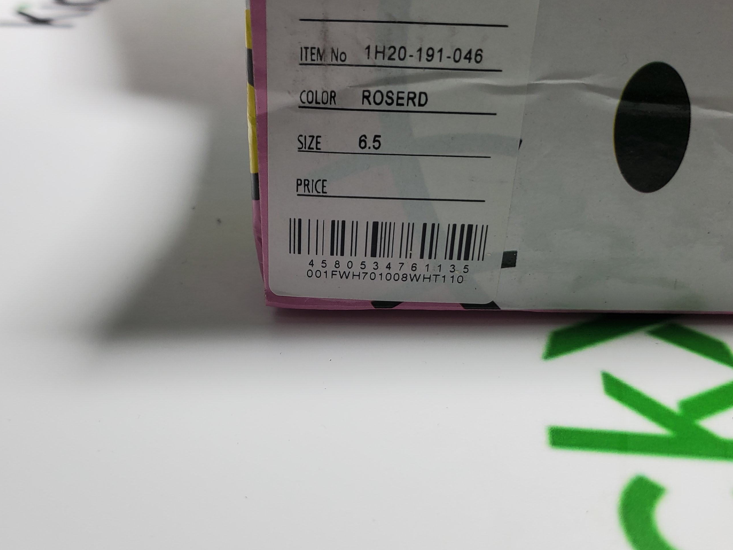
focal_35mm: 41
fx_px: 868
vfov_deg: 35.0
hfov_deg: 45.8
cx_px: 346
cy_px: 337
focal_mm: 4.3
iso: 50
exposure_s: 1/365
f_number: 1.5
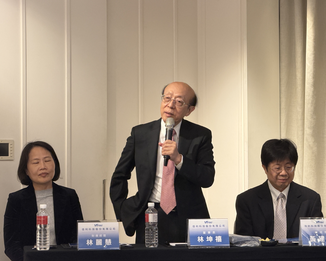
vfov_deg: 12.6
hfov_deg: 15.8
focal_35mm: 122
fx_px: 1177
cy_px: 130
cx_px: 197
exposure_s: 1/60
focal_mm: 16.89
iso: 320
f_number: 2.8
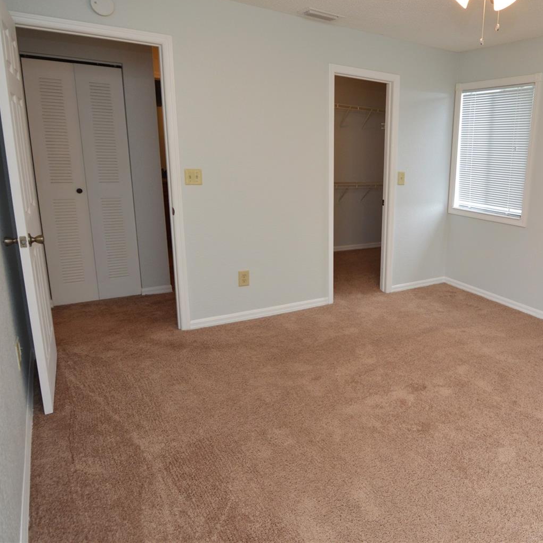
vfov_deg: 65.0
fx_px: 426
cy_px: 260
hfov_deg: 61.8
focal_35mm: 24
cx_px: 400
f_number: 4
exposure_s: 1/60
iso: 400
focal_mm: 12
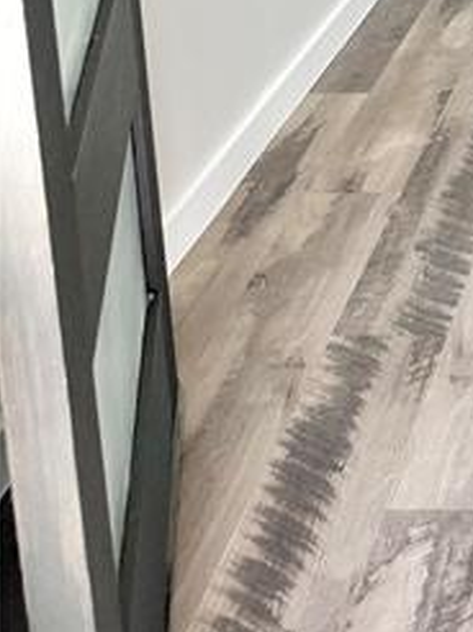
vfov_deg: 22.8
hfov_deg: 17.4
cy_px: -218
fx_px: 1369
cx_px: 738
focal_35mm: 75
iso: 160
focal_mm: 6.76
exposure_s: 1/132
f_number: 1.78
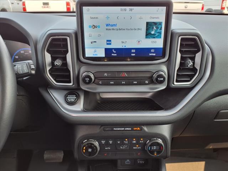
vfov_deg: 51.4
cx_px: 114
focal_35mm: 27
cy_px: 86
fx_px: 178
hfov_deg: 65.3
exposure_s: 1/139
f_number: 1.9
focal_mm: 3.58
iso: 40
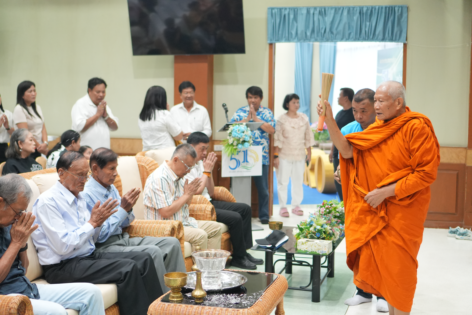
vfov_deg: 25.8
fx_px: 688
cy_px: 158
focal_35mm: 52
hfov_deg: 37.9
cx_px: 236
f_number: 2
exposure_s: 1/250
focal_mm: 35
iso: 1600
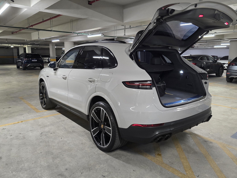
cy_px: 82
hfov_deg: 67.1
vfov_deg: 53.0
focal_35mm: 26
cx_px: 130
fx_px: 178
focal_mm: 6.3
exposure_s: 1/60
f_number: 1.7
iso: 800
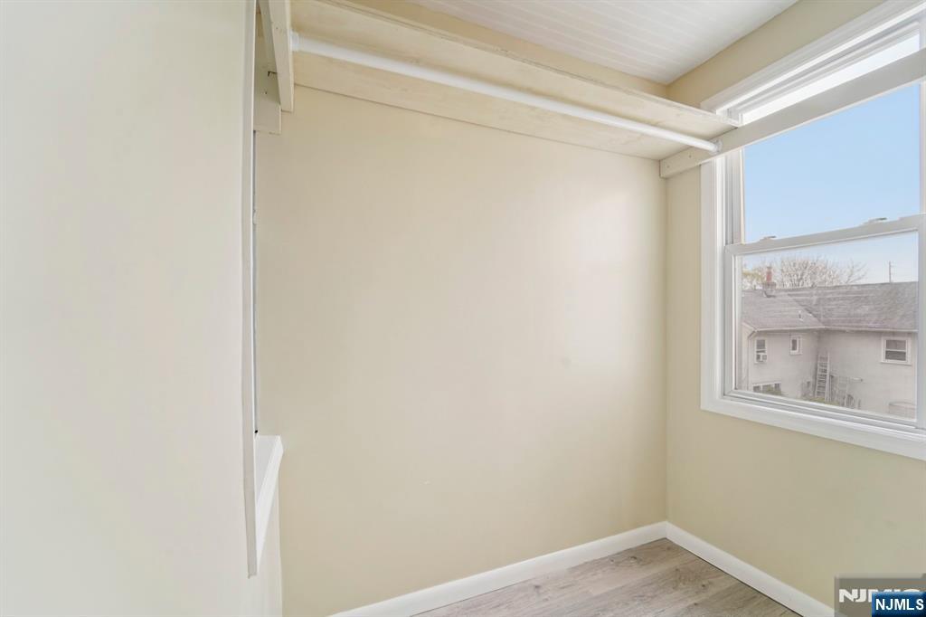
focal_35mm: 14
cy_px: 308
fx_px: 360
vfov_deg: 81.2
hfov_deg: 104.3
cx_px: 463
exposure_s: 1/25
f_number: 9
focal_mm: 14
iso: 400
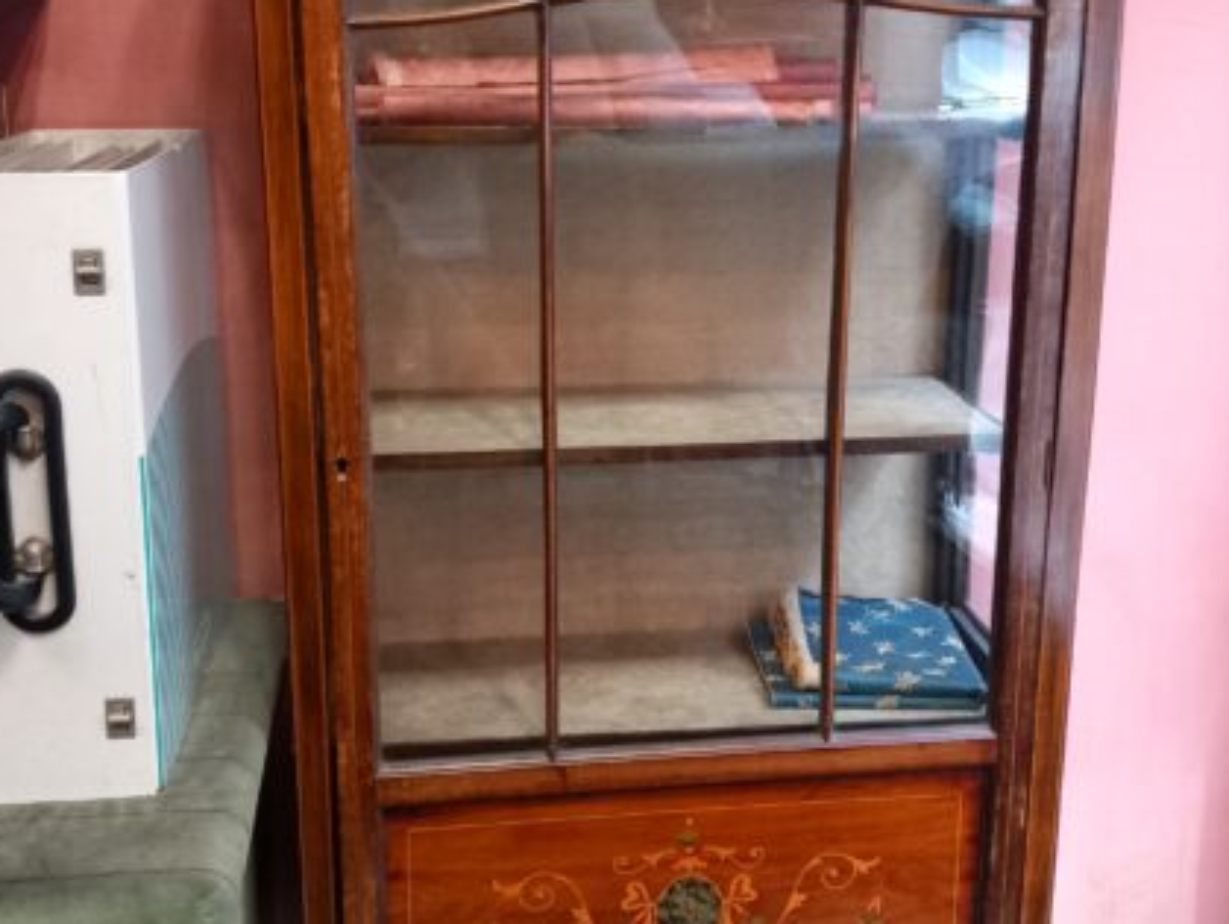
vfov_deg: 42.9
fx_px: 1173
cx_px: 566
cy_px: 412
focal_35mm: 33
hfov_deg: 55.2
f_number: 1.8
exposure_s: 1/20
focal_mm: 4
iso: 640
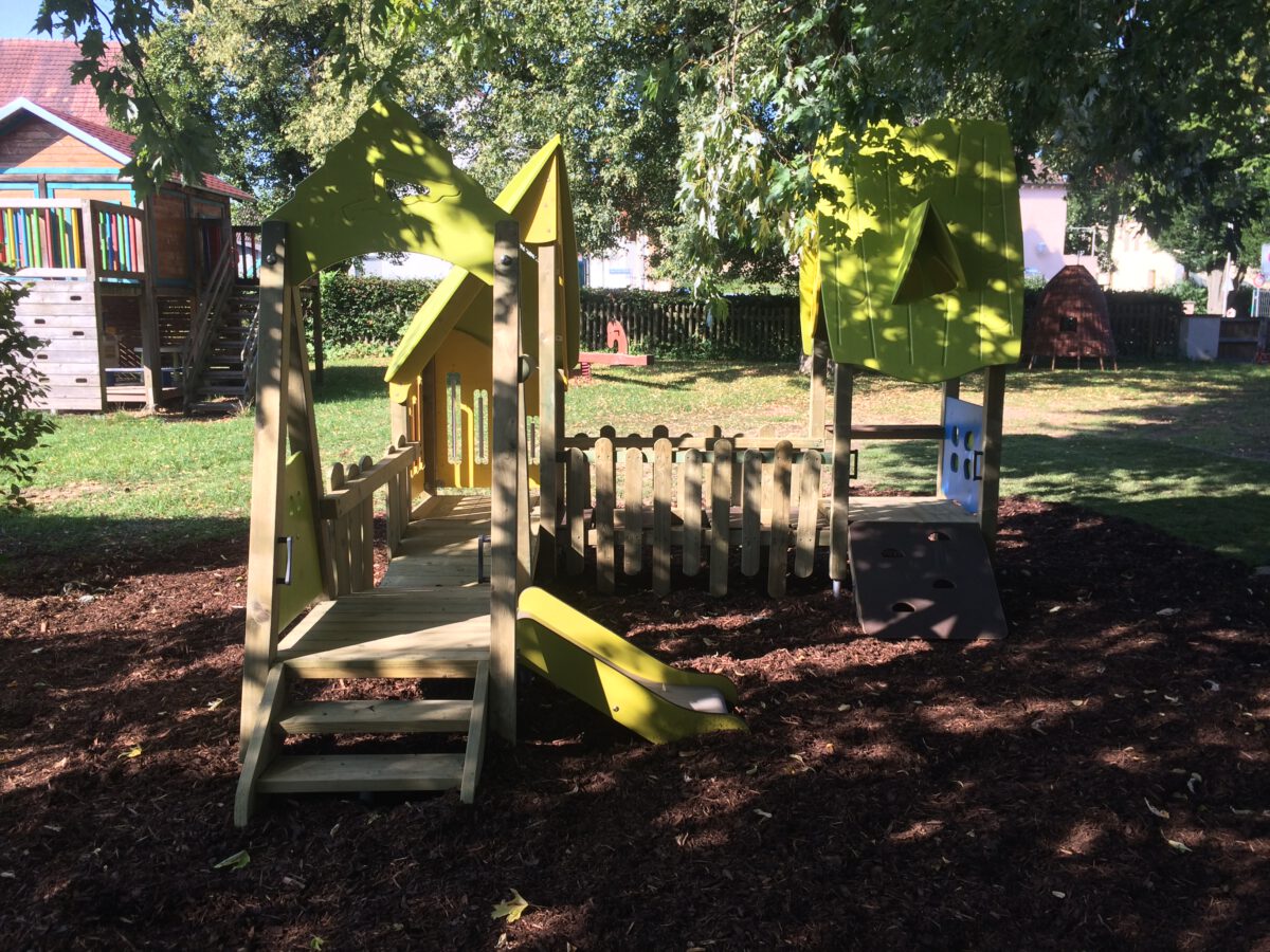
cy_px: 476
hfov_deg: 61.7
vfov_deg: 48.2
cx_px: 635
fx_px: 1064
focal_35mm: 29
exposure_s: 1/477
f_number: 2.2
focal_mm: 4.15
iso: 32
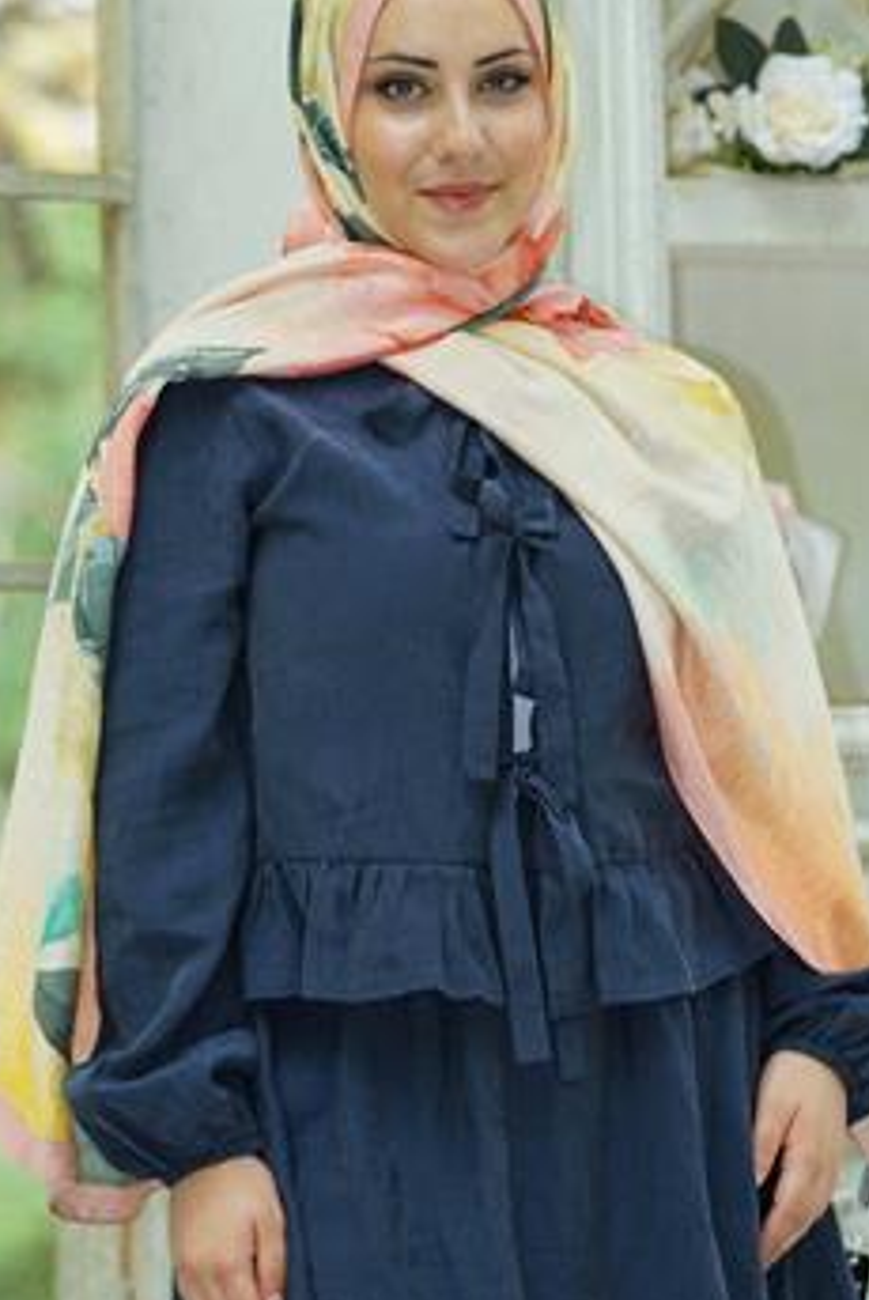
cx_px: 450
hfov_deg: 8.3
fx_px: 5998
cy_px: 567
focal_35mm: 166
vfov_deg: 12.4
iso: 400
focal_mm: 123
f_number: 3.5
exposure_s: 1/100
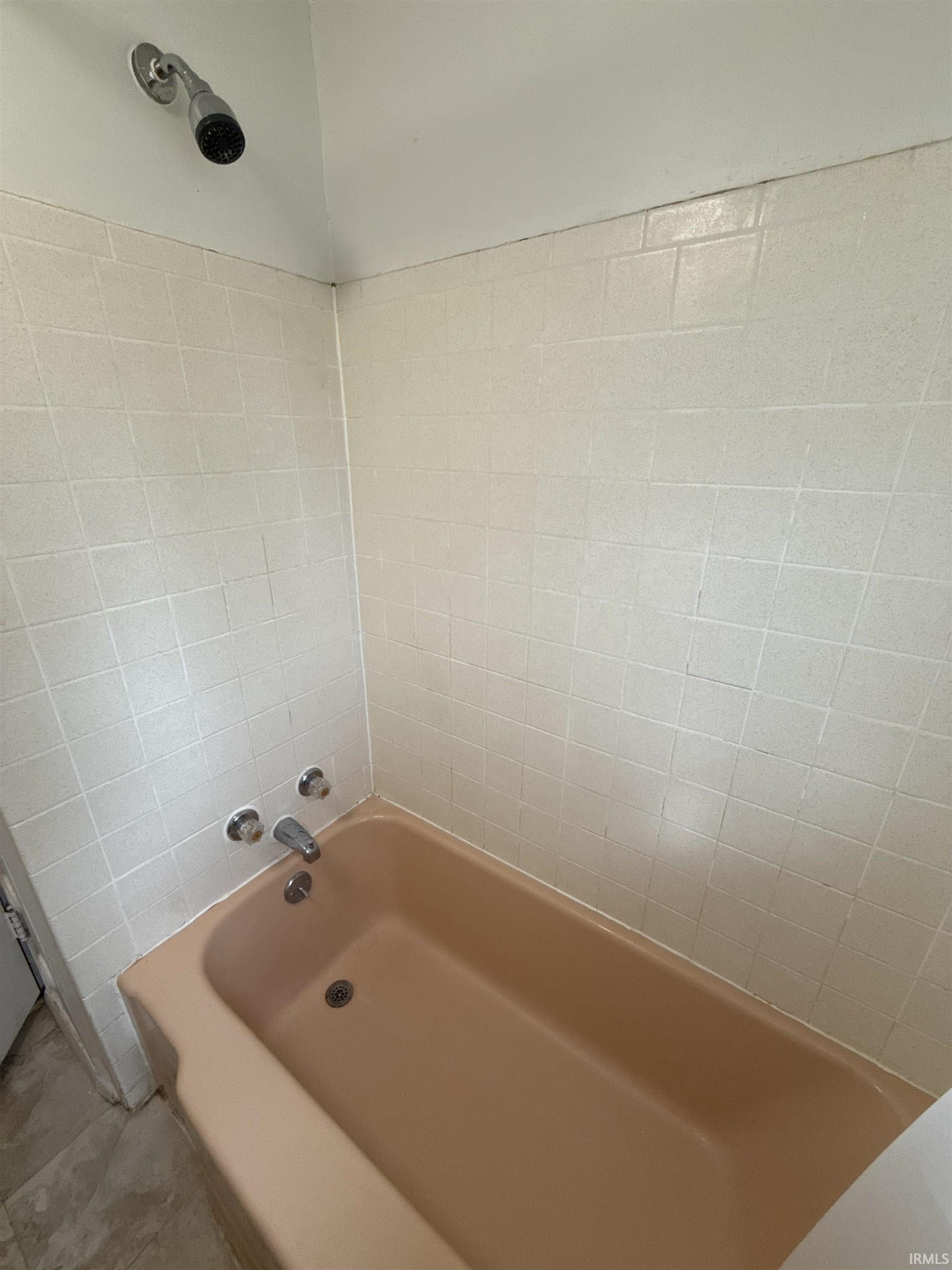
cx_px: 476
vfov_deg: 102.1
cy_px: 635
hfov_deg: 85.7
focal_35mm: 14
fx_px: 513
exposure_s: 1/120
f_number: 2.2
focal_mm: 2.22
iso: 250
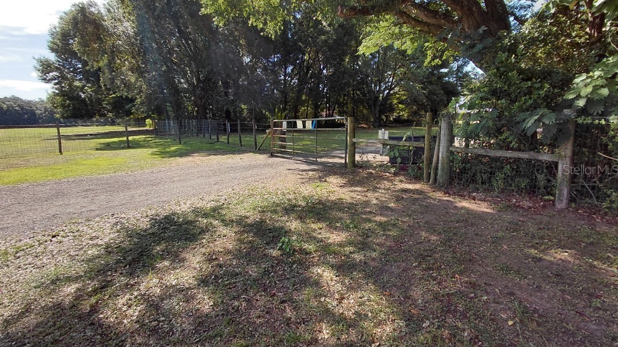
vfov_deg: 61.0
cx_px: 303
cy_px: 169
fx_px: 295
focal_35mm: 18
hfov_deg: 92.7
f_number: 2.2
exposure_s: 1/598
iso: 40
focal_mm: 1.64
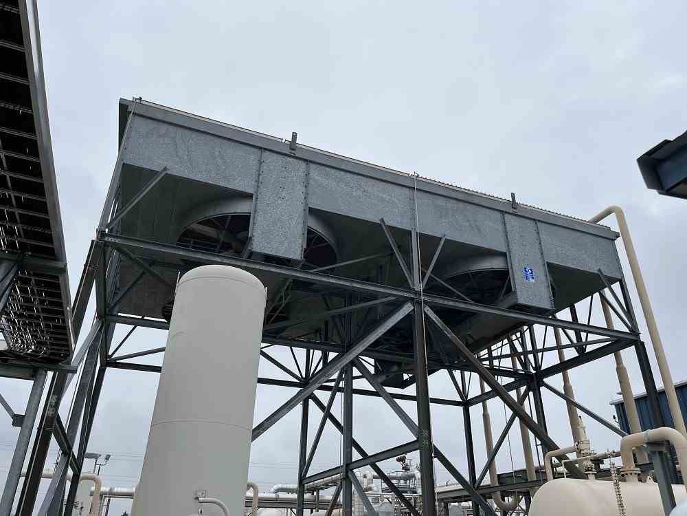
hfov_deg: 67.3
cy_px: 258
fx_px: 516
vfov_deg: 53.1
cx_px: 344
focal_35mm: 26
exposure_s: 1/2024
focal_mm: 5.1
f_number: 1.6
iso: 50
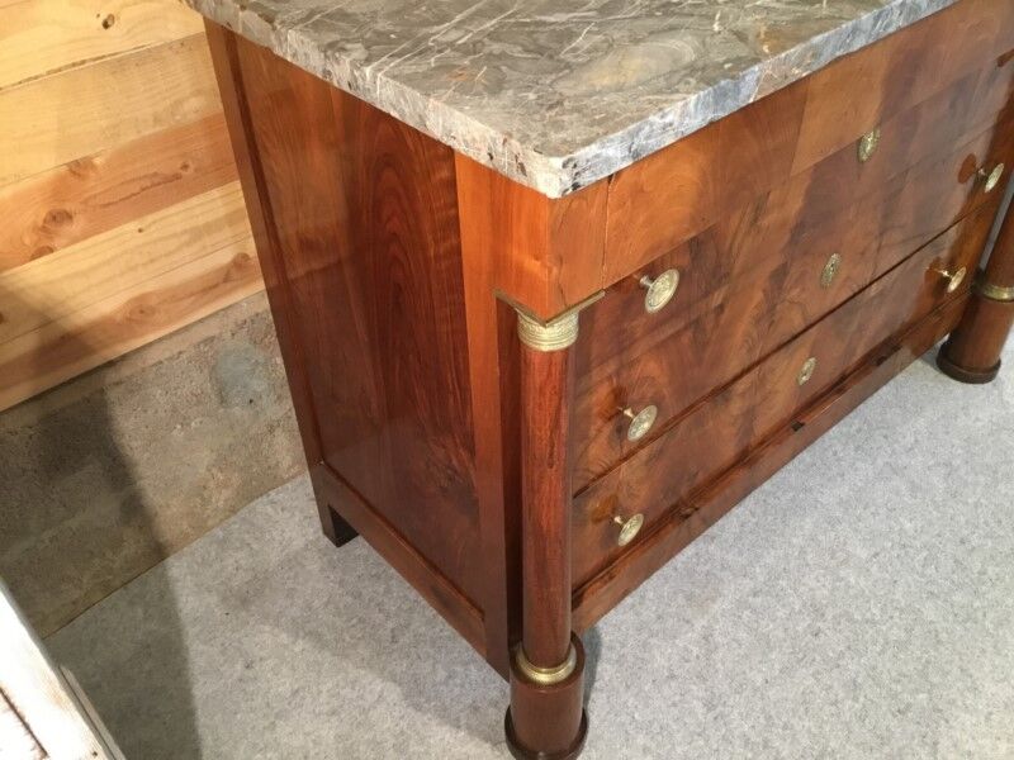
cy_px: 380
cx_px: 507
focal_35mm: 31
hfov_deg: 58.4
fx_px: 908
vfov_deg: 45.4
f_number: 2.4
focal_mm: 3.3
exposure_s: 1/33
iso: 200
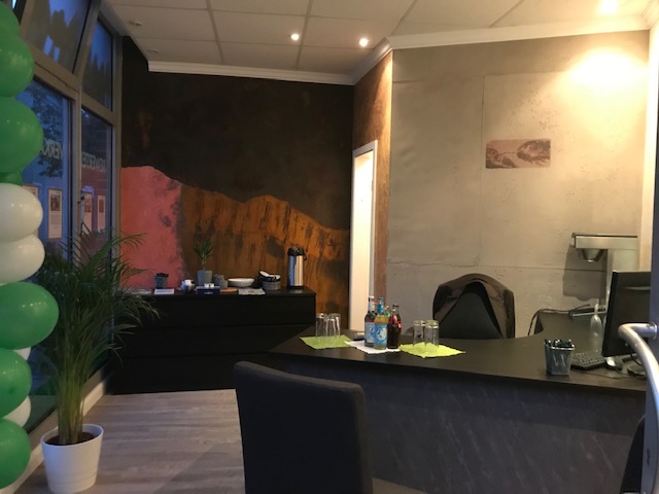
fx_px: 533
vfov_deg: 49.7
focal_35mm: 28
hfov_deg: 63.4
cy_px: 247
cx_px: 330
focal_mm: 3.99
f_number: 1.8
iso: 80
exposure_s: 1/4
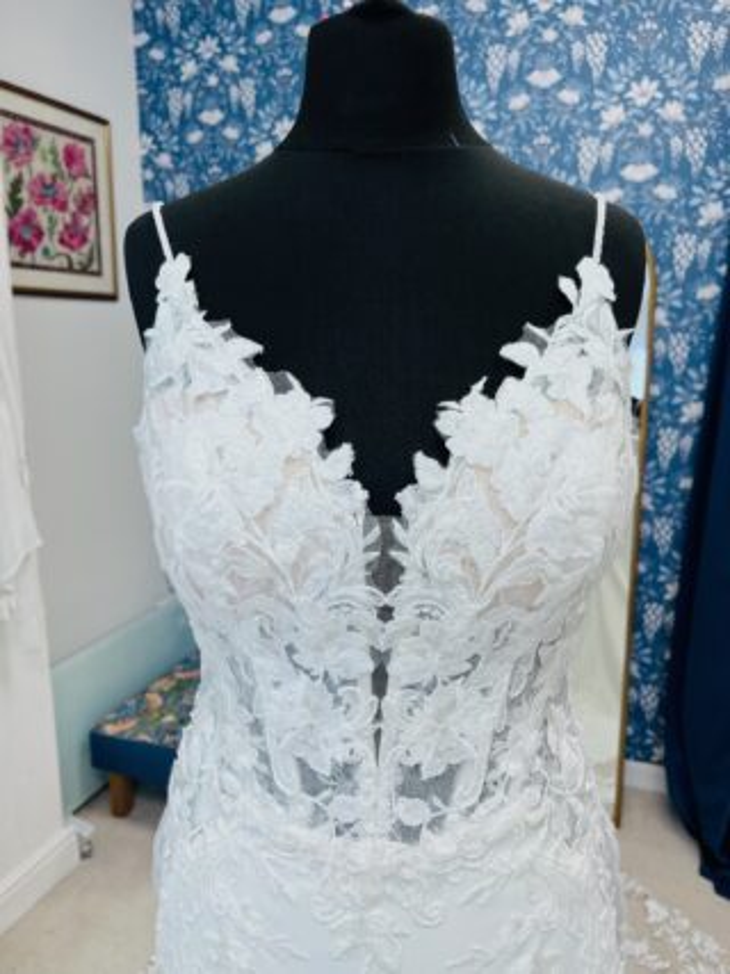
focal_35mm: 26
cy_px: 487
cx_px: 365
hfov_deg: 53.0
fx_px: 731
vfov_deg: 67.3
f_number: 1.6
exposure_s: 1/100
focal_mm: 5.1
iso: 40
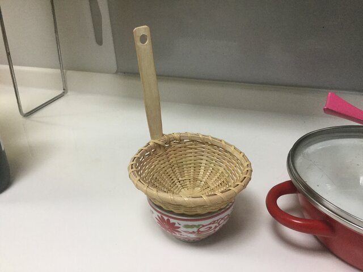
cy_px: 136
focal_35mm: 31
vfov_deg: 45.4
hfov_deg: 58.4
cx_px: 182
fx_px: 325
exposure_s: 1/33
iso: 160
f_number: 2.4
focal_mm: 3.3
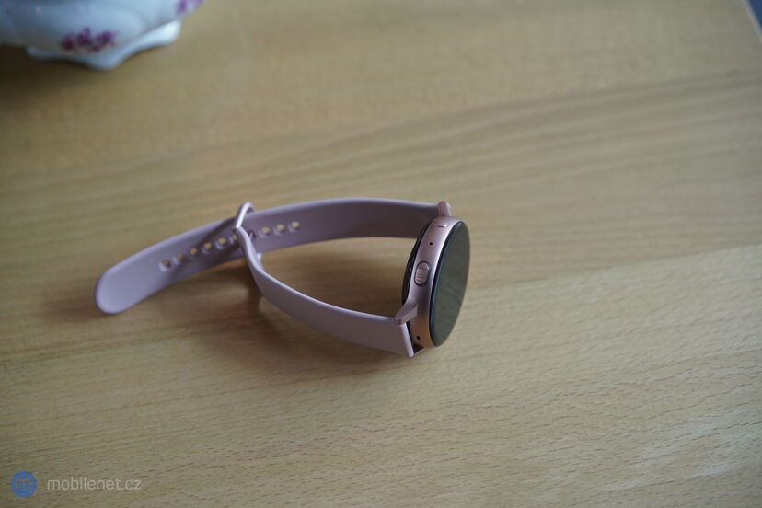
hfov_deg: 36.2
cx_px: 381
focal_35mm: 55
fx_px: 1164
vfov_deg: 24.6
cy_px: 254
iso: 800
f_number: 3.5
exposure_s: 1/320
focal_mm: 55
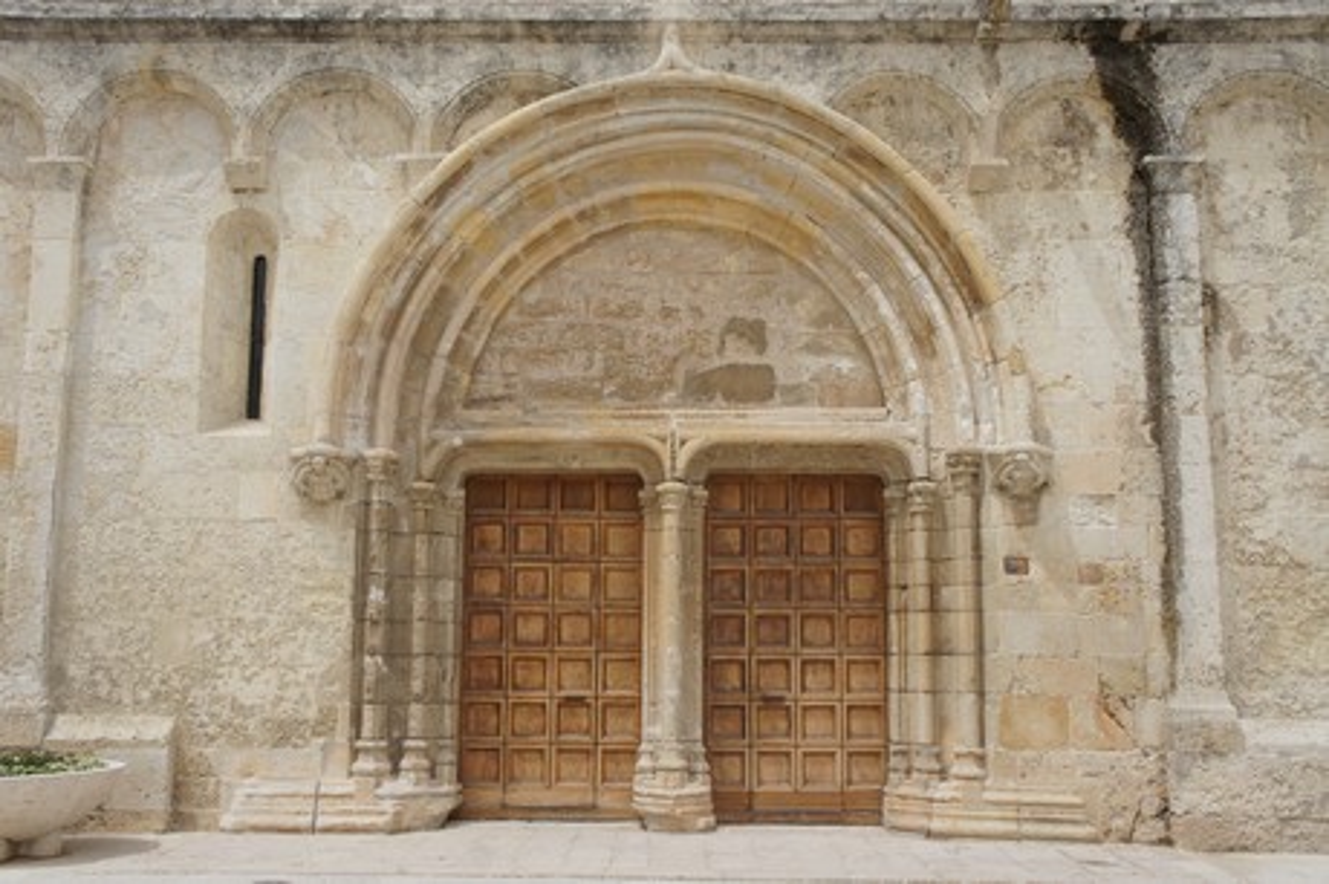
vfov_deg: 36.8
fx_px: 1328
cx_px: 664
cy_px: 442
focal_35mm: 36
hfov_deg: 53.2
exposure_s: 1/500
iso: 200
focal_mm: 24
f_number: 8
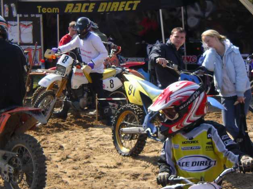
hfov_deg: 14.8
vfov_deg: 11.1
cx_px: 110
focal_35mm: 133
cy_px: 81
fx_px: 972
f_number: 3.9
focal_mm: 16
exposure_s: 1/320
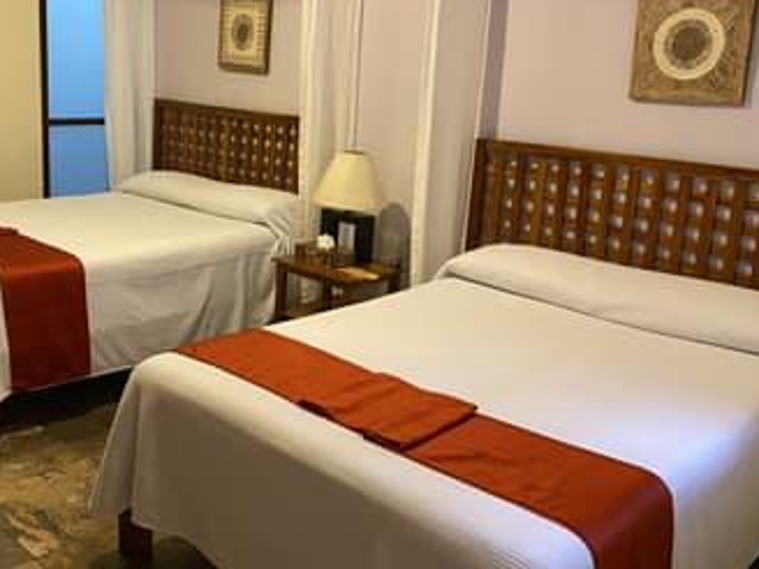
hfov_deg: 48.6
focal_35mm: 38
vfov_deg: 37.7
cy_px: 245
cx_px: 289
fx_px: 833
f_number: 1.8
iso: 500
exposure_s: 1/40
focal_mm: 4.25
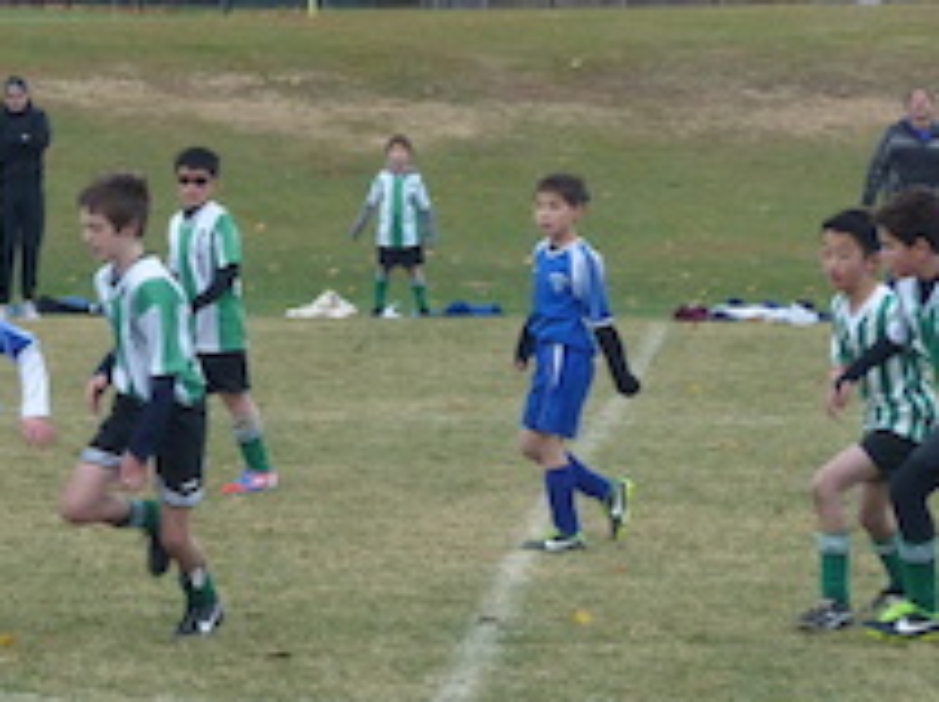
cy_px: 358
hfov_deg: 8.7
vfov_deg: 6.6
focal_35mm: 226
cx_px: -42
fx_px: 6124
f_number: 2.8
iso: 250
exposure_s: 1/500
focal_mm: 16
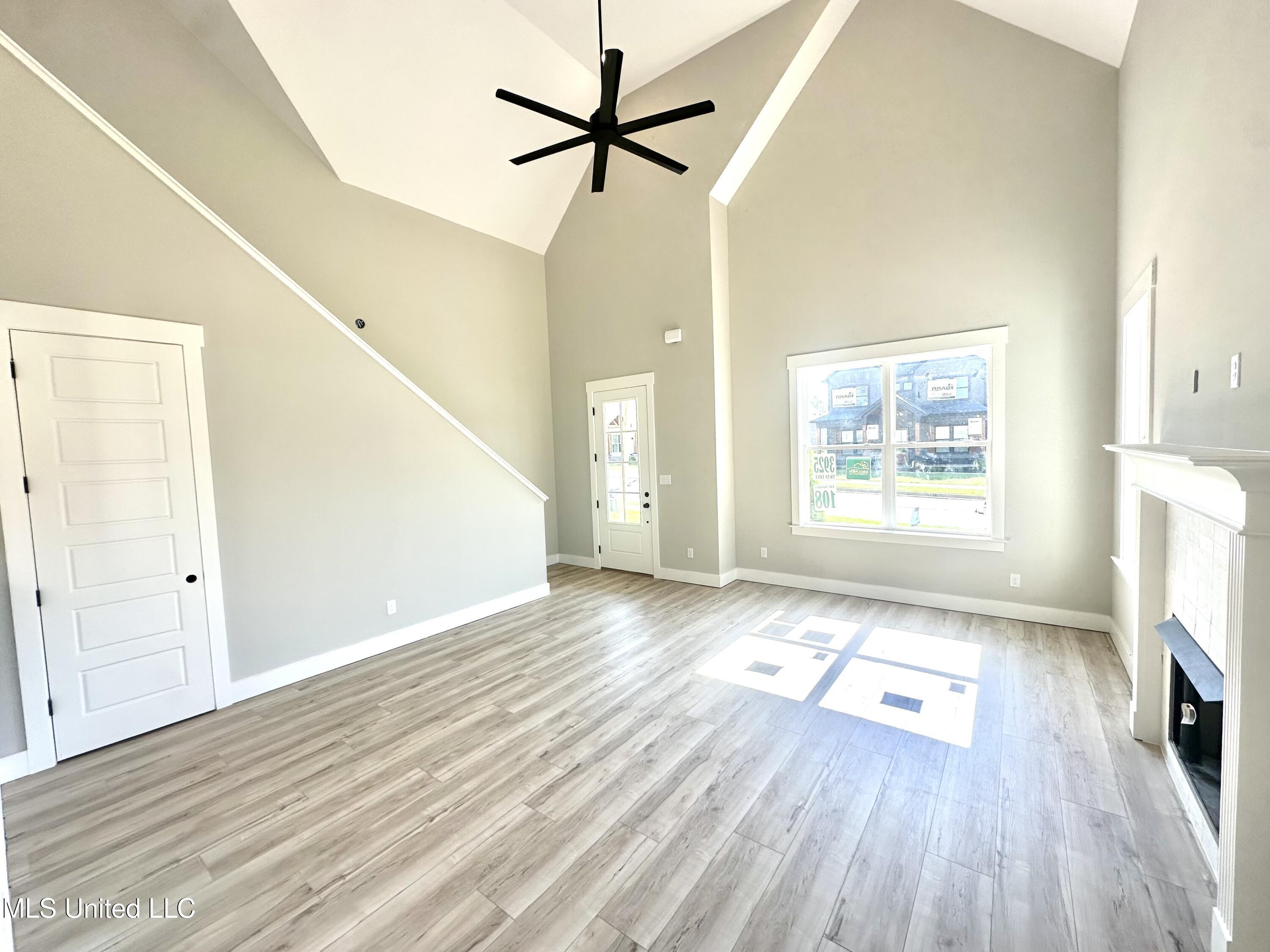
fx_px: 514
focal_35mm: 14
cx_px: 635
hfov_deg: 102.1
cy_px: 476
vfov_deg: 85.7
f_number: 2.2
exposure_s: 1/264
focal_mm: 2.22
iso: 40
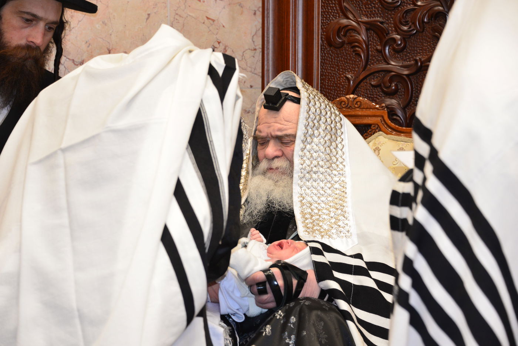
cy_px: 173
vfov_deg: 13.7
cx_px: 259
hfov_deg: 20.4
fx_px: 1439
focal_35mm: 100
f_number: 5.6
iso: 1600
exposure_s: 1/100
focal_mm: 100
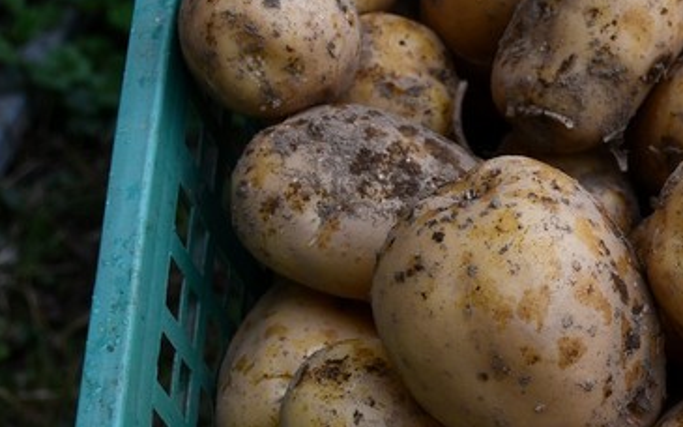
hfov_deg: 18.9
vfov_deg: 12.6
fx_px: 1917
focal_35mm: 103
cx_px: 865
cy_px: 379
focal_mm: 24
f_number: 6.3
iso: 200
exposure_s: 1/250
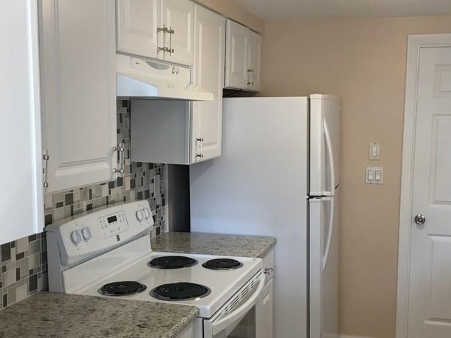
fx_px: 599
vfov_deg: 31.5
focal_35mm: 46
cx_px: 244
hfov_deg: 41.2
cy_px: 184
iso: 25
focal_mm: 4.15
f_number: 2.2
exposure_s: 1/30
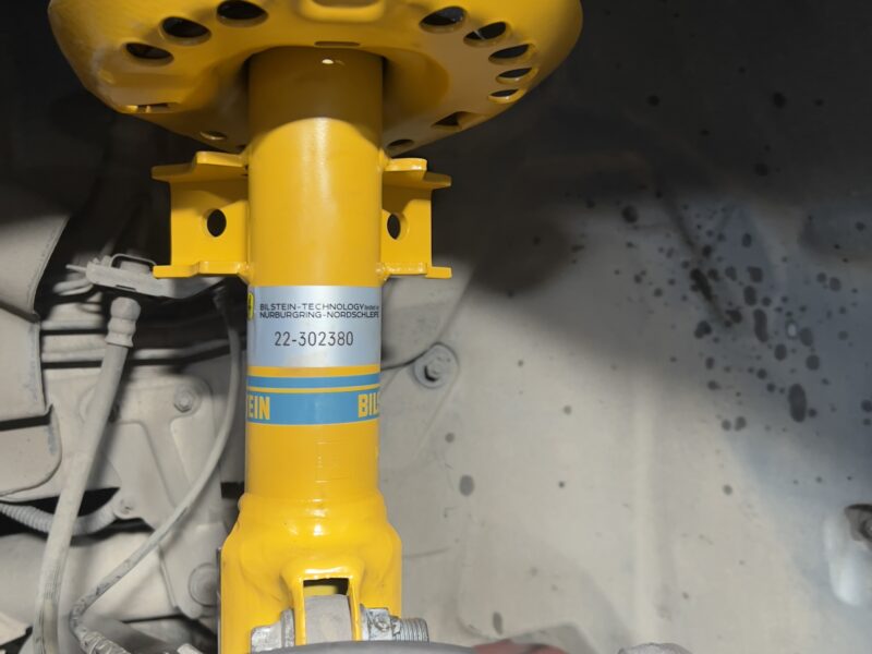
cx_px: 436
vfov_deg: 53.1
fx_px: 655
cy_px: 327
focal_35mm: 26
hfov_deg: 67.3
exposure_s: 1/60
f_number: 1.5
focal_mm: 5.7
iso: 250
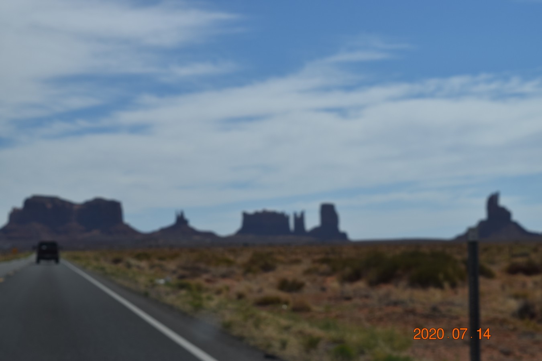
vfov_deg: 16.6
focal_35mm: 82
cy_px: 180
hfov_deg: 24.6
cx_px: 271
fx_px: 1242
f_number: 9
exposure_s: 1/800
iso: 200
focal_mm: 55
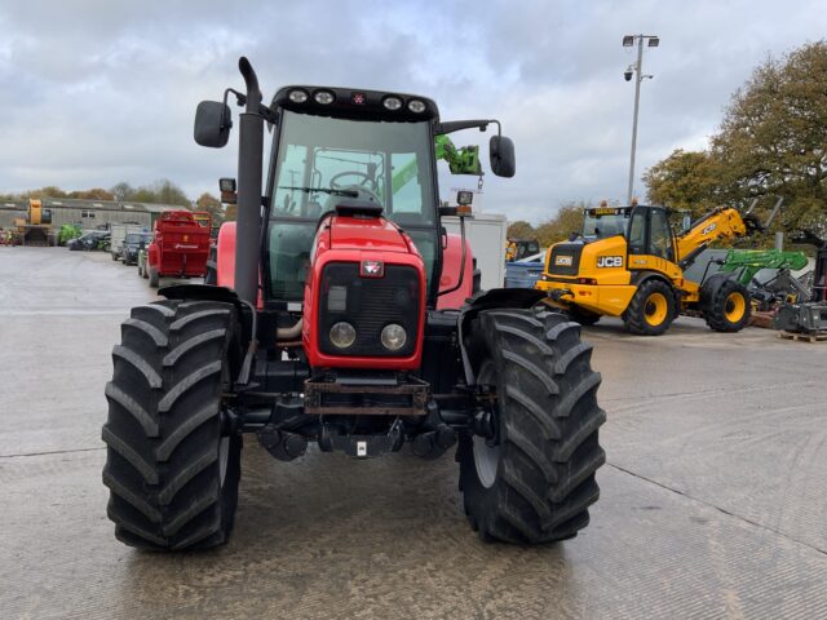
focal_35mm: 29
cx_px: 414
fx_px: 693
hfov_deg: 61.7
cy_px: 310
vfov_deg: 48.2
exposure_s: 1/524
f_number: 1.8
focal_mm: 3
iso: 16
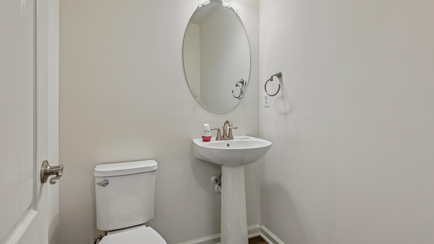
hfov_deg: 92.6
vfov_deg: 61.0
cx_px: 210
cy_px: 119
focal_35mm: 18
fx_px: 207
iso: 100
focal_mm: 16
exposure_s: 1/10
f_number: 8
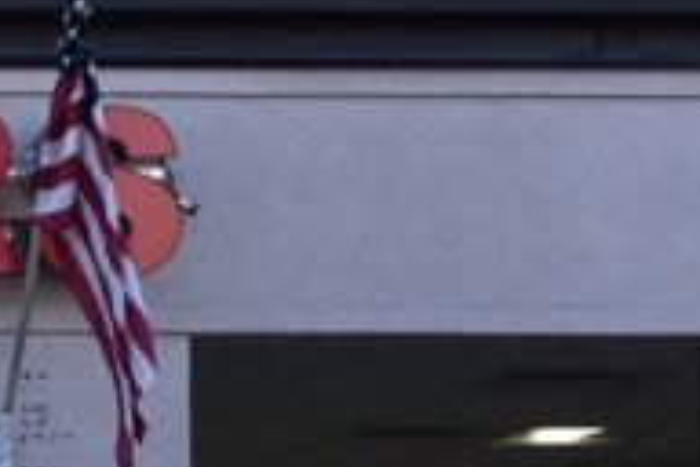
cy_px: 1040
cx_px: -849
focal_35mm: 232
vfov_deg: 5.7
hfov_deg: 8.3
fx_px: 4504
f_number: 10
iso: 400
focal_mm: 29
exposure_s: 1/200
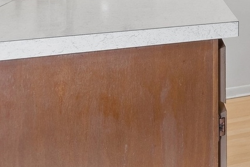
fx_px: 472
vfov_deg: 18.3
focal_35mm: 68
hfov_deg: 20.5
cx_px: 454
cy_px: -65
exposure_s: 1/8
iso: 320
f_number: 8
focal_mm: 12
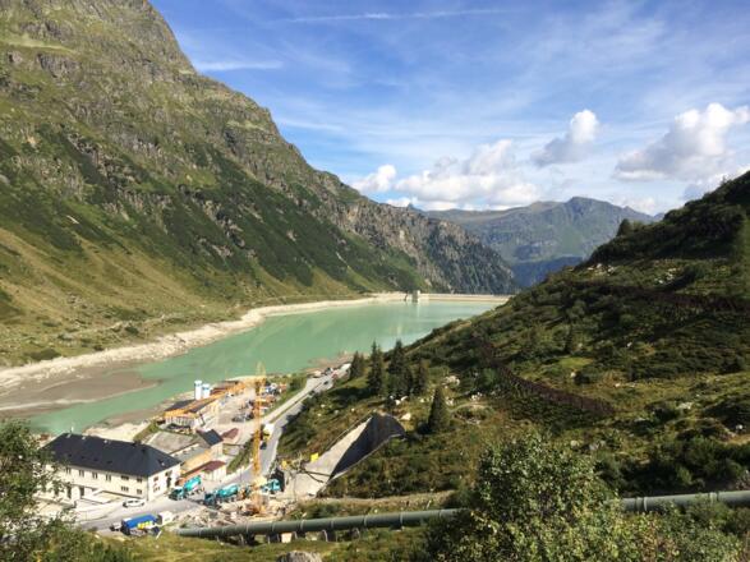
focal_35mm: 29
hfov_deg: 61.7
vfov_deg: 48.2
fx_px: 628
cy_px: 281
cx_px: 375
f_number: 2.2
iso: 32
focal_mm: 4.15
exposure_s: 1/1953
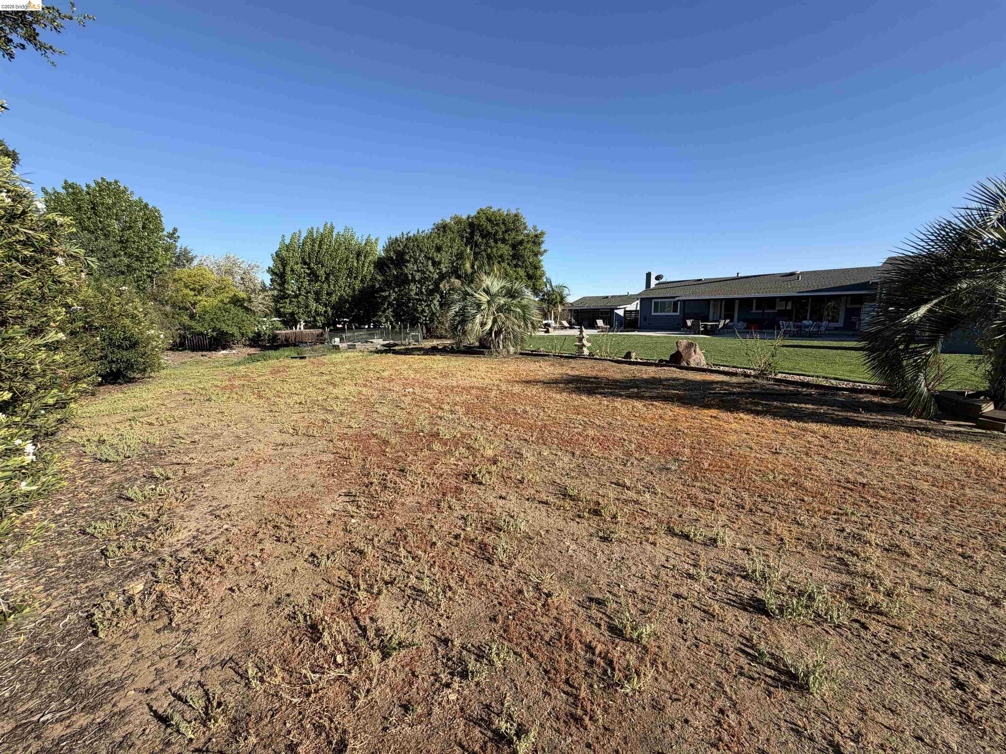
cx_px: 503
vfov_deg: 85.7
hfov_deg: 102.1
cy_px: 377
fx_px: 407
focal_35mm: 14
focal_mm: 2.22
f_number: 2.2
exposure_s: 1/770
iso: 32
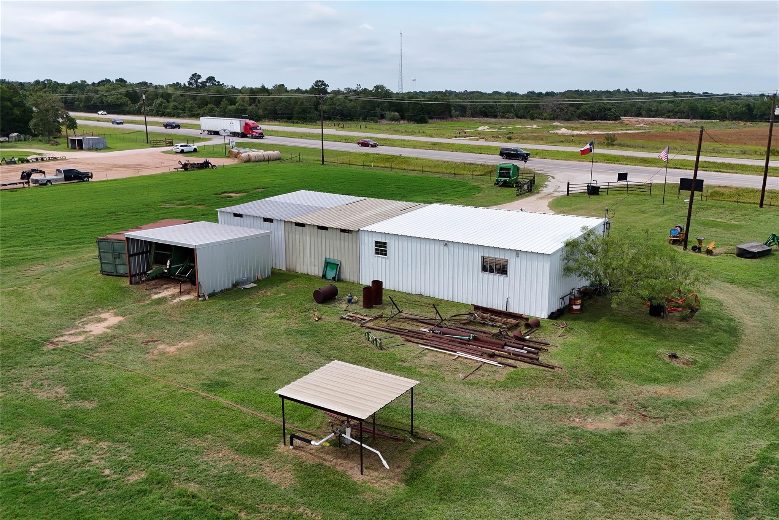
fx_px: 390
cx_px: 390
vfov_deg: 67.4
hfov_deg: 90.0
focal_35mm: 18
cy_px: 260
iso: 160
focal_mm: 18
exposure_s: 3.2
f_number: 7.1
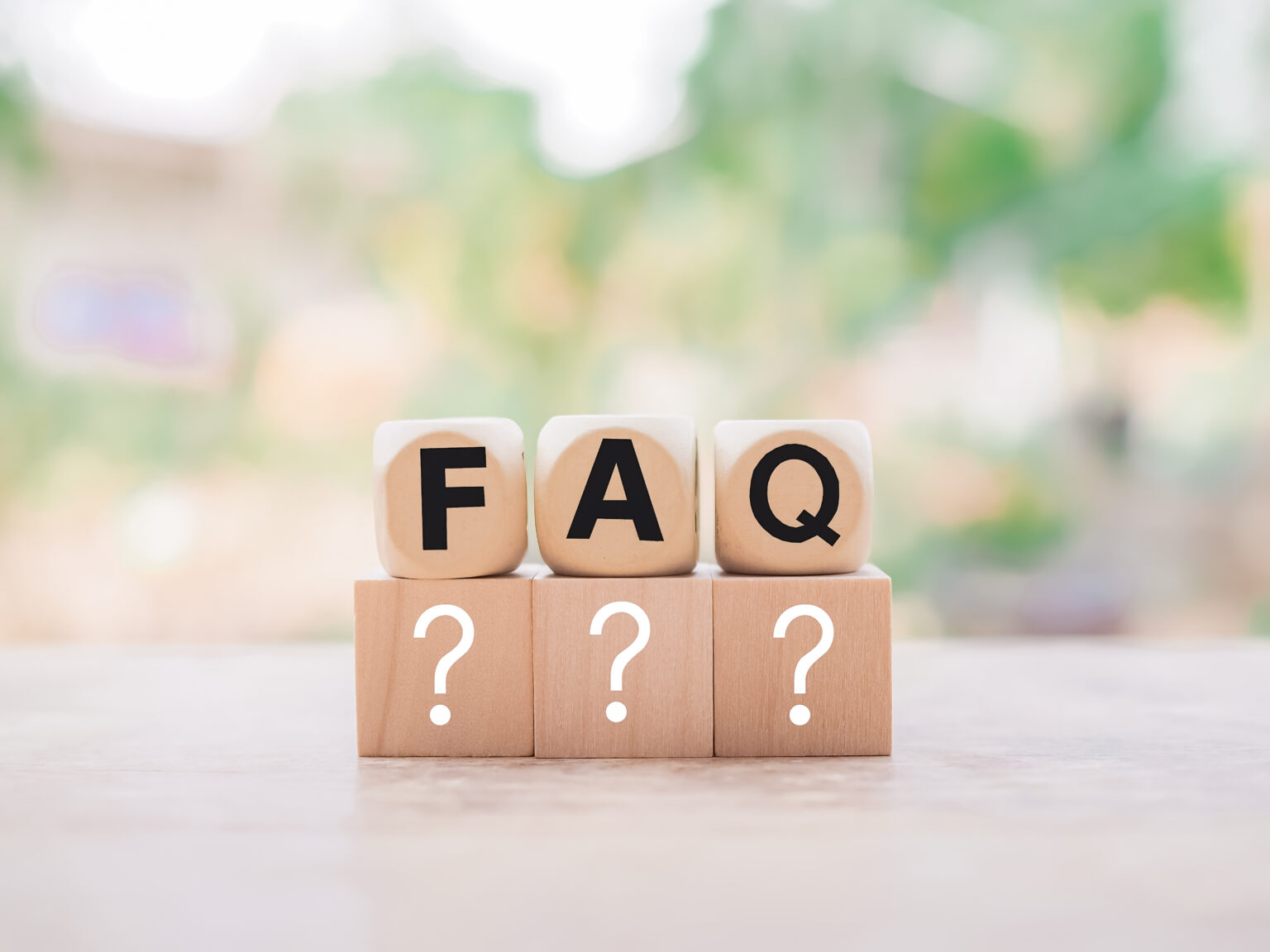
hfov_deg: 38.2
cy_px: 476
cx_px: 635
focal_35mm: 50
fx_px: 1834
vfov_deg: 29.1
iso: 250
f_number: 2.5
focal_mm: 25
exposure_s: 1/640
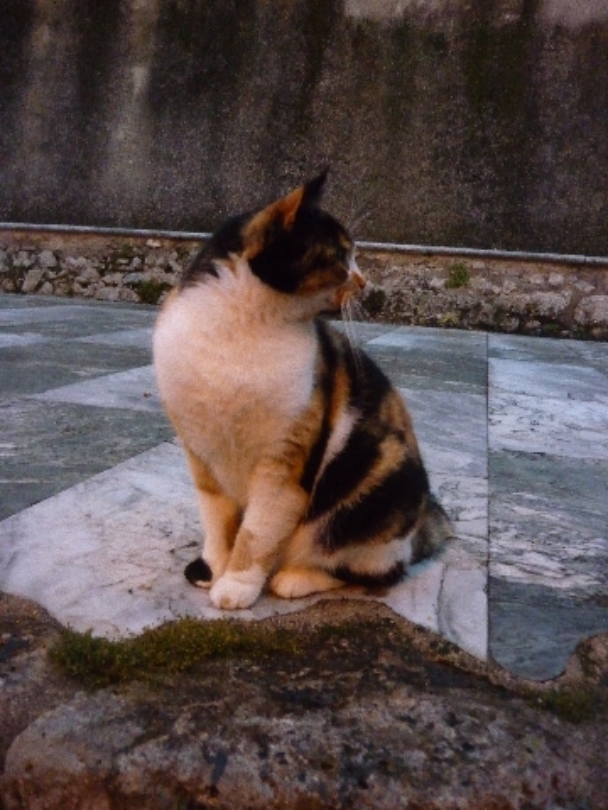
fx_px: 773
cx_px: 304
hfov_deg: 42.9
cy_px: 405
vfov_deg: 55.4
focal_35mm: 33
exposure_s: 1/20
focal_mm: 5.5
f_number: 2.8
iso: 800
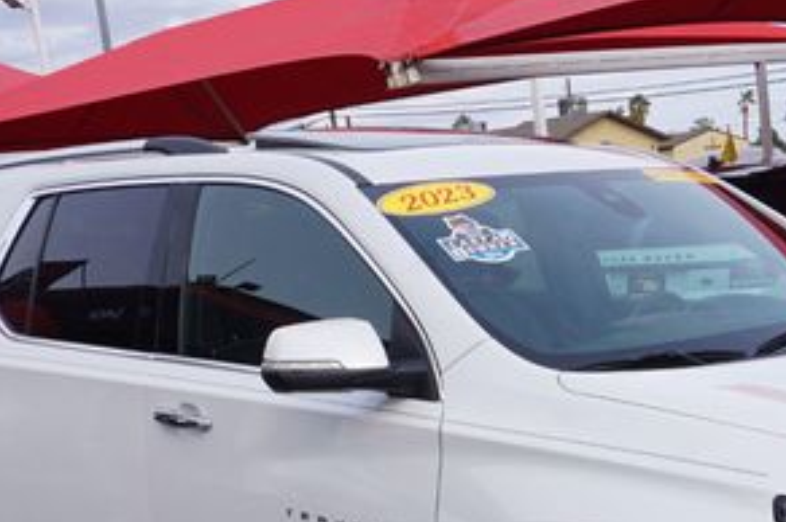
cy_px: 546
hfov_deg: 28.7
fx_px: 1507
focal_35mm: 69
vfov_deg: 19.0
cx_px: 600
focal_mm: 21
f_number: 13
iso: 100
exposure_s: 1/80
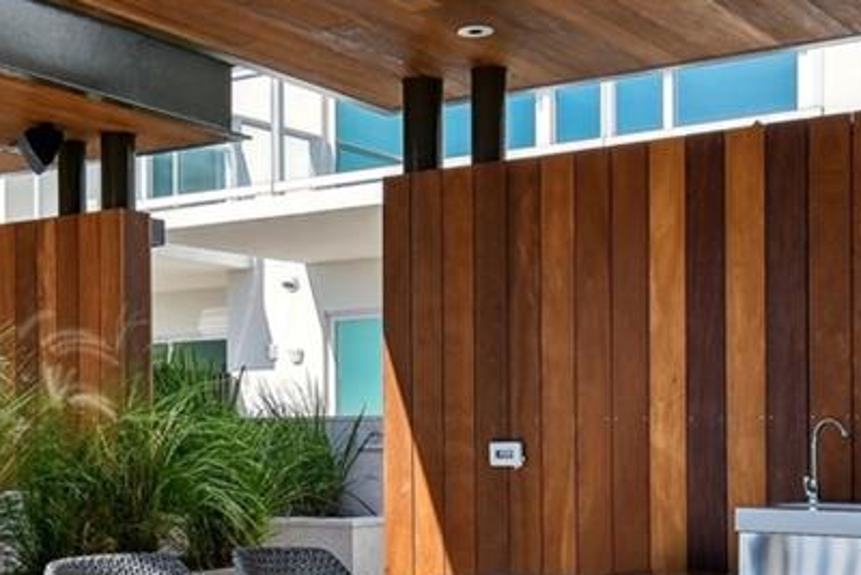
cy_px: 476
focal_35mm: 60
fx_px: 1435
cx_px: 256
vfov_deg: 22.3
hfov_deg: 33.0
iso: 100
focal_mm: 10
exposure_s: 1/400
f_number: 6.3
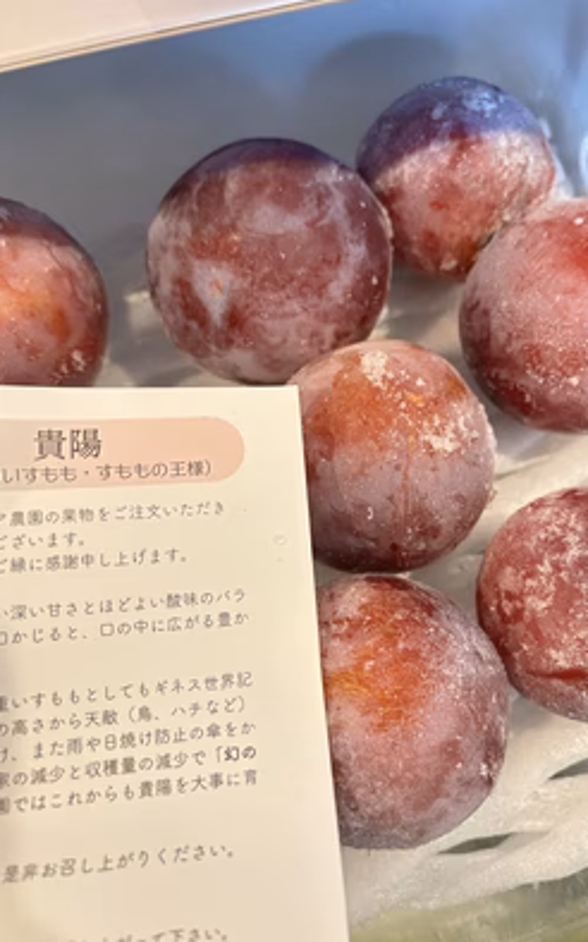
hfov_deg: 44.3
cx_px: 347
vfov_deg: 66.5
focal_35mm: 28
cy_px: 471
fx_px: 718
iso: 320
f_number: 1.6
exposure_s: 1/50
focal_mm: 5.96
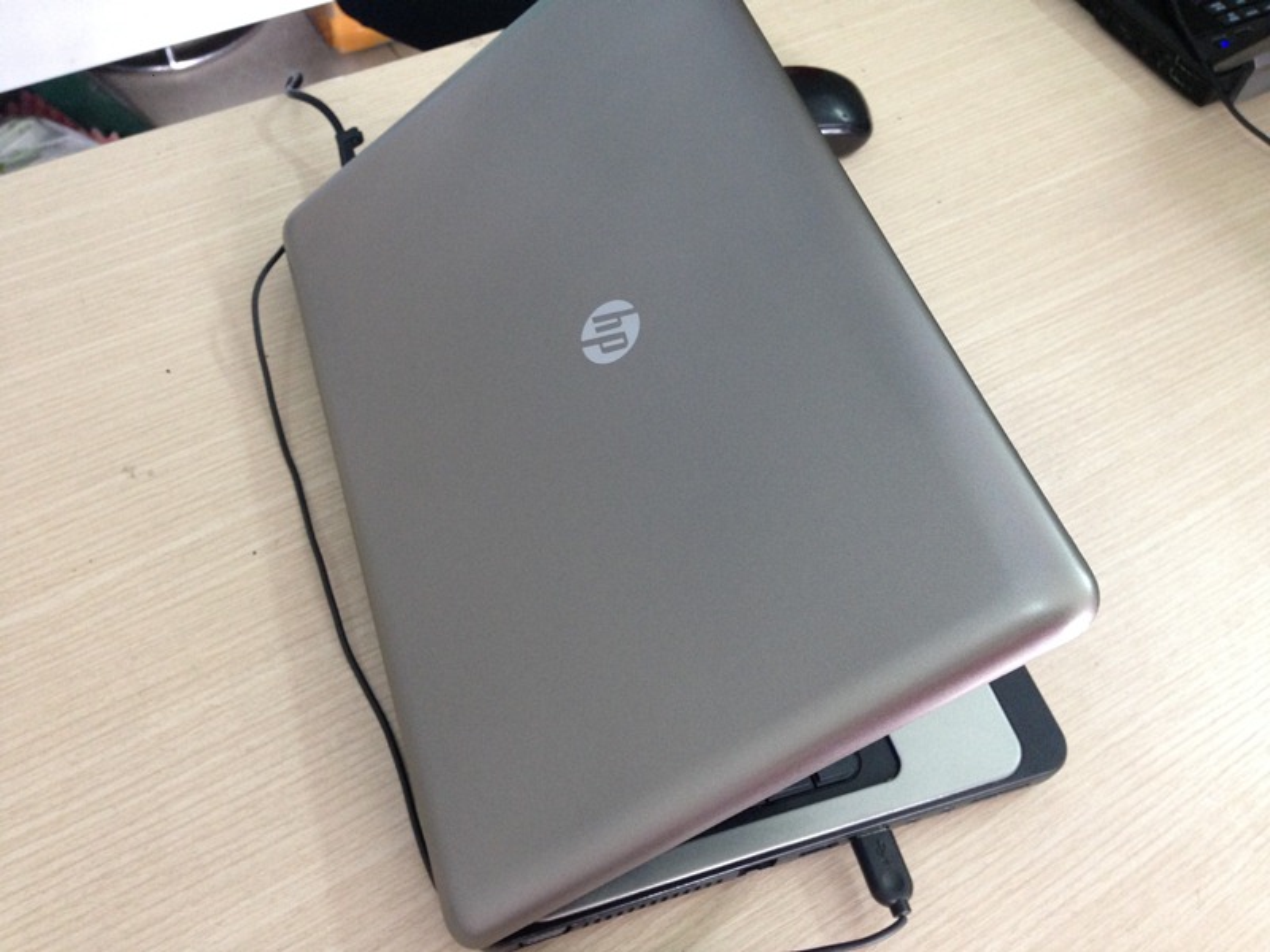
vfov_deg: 42.9
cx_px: 635
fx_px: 1211
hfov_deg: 55.4
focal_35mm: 33
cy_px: 476
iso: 200
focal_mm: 4.12
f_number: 2.4
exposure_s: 1/20
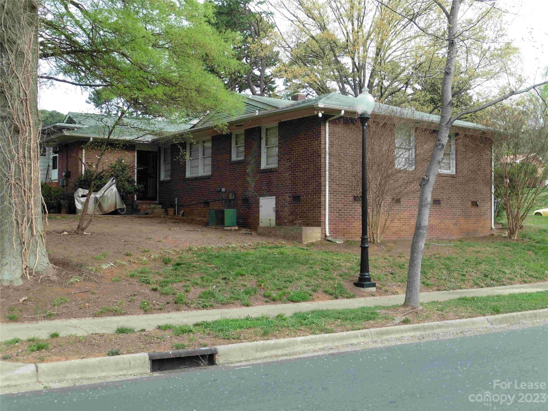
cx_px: 274
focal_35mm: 41
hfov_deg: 45.8
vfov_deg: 35.1
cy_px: 206
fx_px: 649
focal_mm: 7.4
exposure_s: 1/100
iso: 100
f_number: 3.9
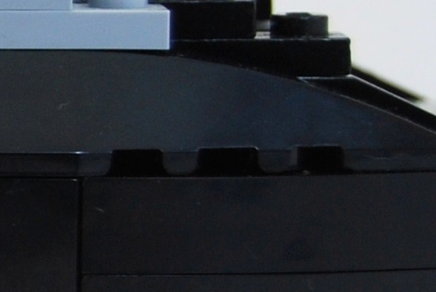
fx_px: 6573
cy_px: 176
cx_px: -774
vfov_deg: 2.5
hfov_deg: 3.7
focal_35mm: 542
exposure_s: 1/100
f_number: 5.6
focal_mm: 52
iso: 200
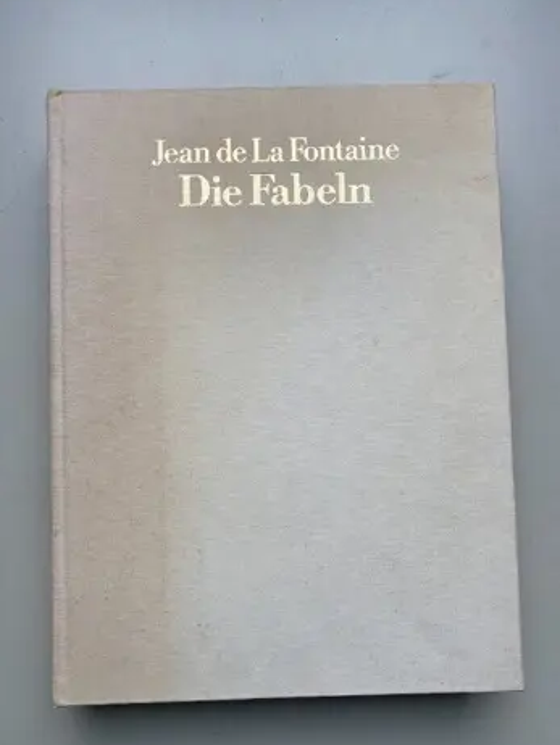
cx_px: 271
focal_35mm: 27
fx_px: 582
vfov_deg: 65.3
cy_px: 382
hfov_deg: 51.4
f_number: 1.8
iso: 32
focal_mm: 4.25
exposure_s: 1/269
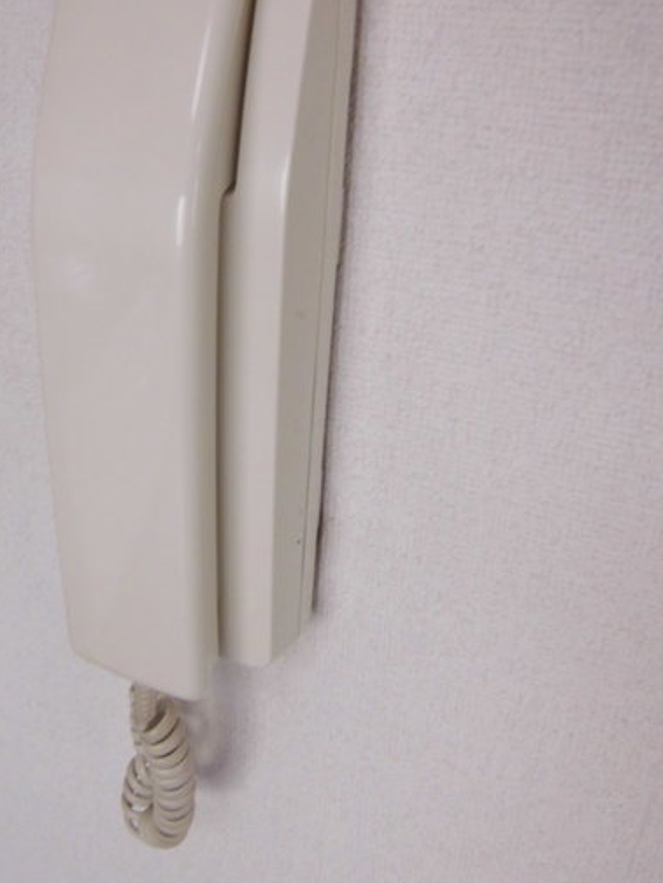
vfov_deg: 55.3
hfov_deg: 42.6
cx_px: 244
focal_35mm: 33
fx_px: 843
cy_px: 419
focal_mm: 4.7
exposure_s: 1/60
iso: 100
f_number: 2.8
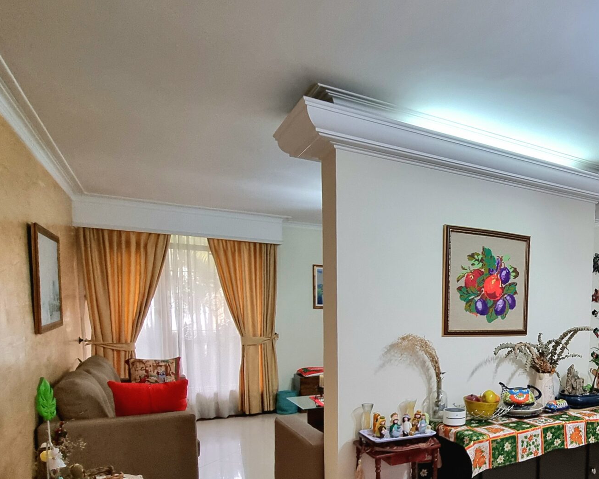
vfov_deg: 54.7
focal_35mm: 25
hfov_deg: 60.5
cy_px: 345
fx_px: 443
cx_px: 508
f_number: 2.2
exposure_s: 1/60.2
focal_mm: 2.2
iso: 320
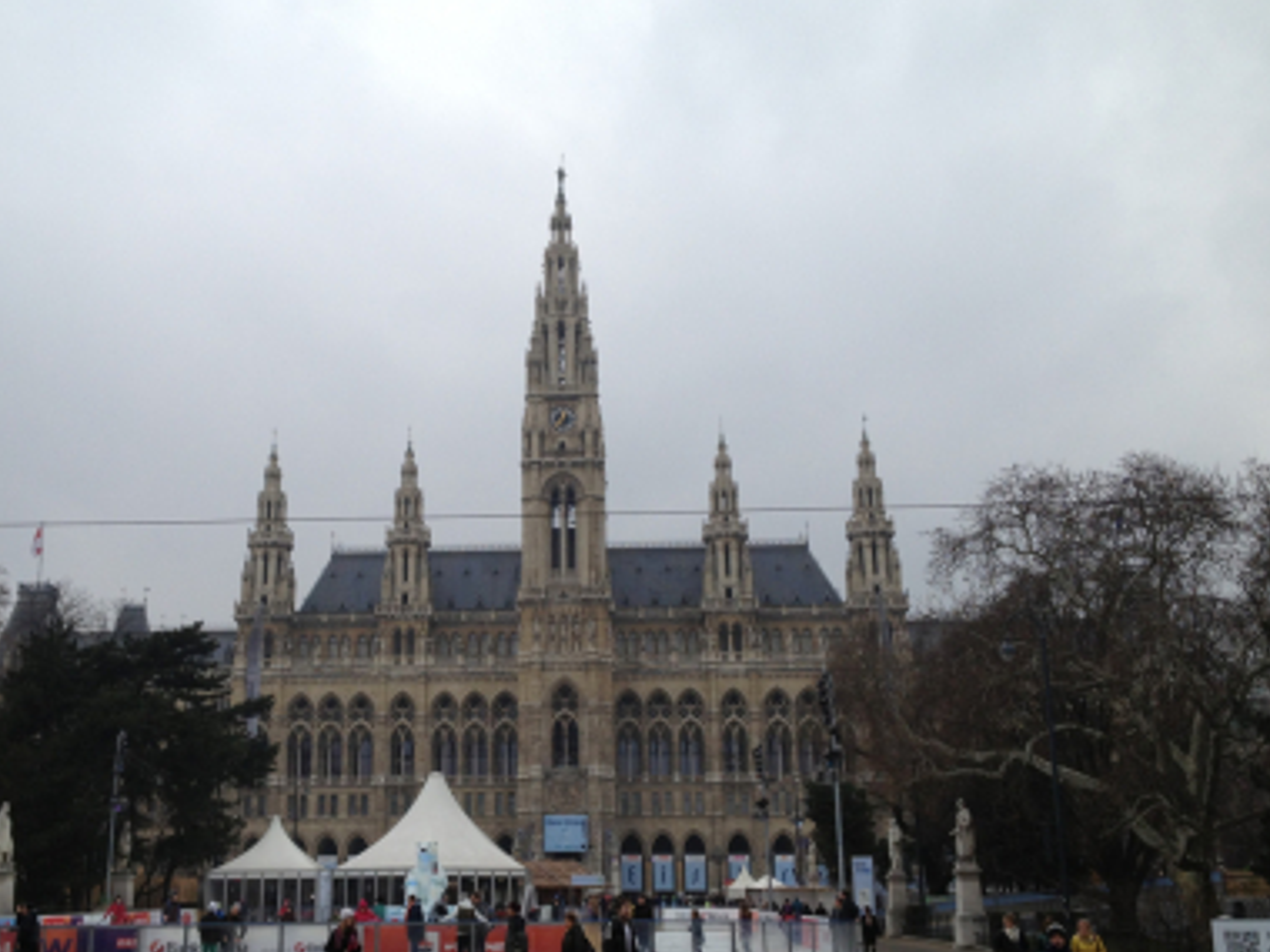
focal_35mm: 46
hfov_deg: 41.0
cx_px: 495
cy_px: 529
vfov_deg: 31.5
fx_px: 1688
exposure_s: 1/717
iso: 50
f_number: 2.4
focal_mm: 4.28
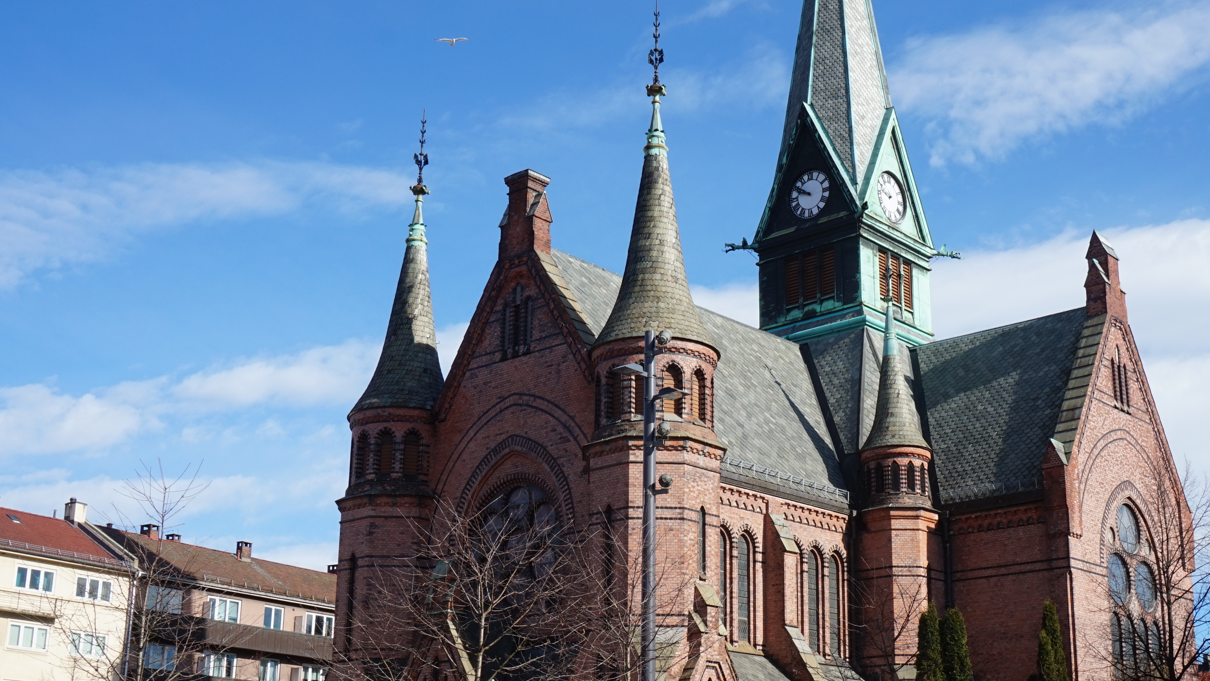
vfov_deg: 25.0
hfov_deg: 42.9
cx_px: 741
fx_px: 1530
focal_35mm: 48
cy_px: 402
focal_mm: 23
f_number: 14
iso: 100
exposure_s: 1/80
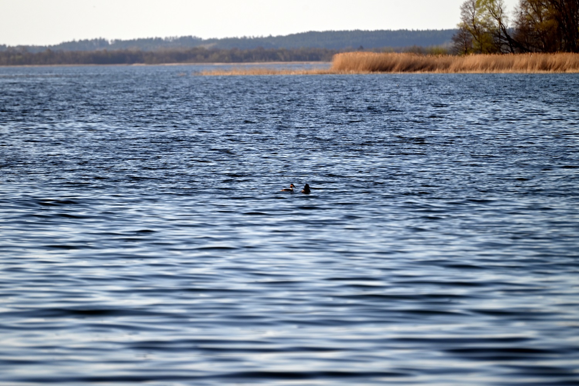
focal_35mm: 300
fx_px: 4826
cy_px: 193
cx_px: 290
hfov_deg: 6.9
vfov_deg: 4.6
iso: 280
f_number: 5.6
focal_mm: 300
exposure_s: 1/1000
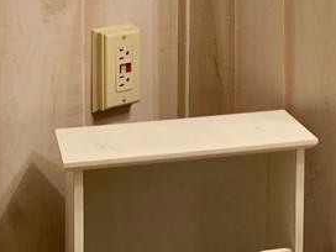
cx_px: 364
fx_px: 951
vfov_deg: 14.4
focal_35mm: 98
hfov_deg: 19.3
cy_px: -84
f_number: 1.8
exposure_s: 1/60
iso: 80
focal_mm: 4.25
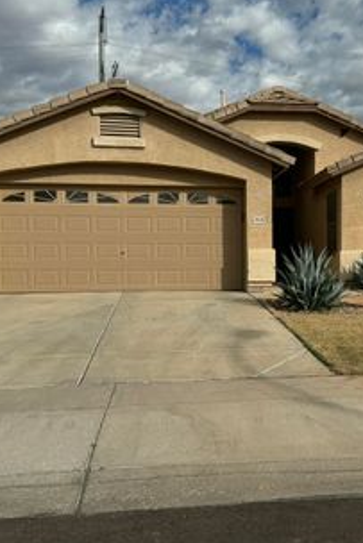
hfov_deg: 32.4
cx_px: 247
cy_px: 267
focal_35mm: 41
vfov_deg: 47.4
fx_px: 619
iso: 80
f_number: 1.78
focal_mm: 6.86
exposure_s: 1/7937
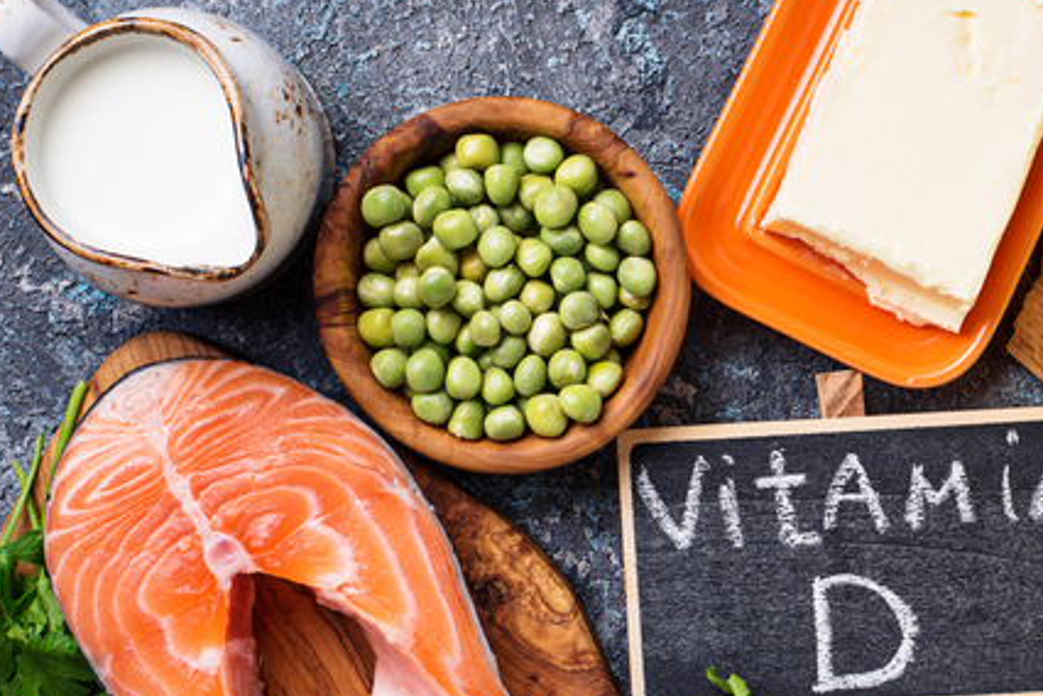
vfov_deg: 16.0
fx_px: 2462
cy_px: 538
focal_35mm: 85
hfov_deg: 23.6
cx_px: 810
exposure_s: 1/100
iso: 100
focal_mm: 50
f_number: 10
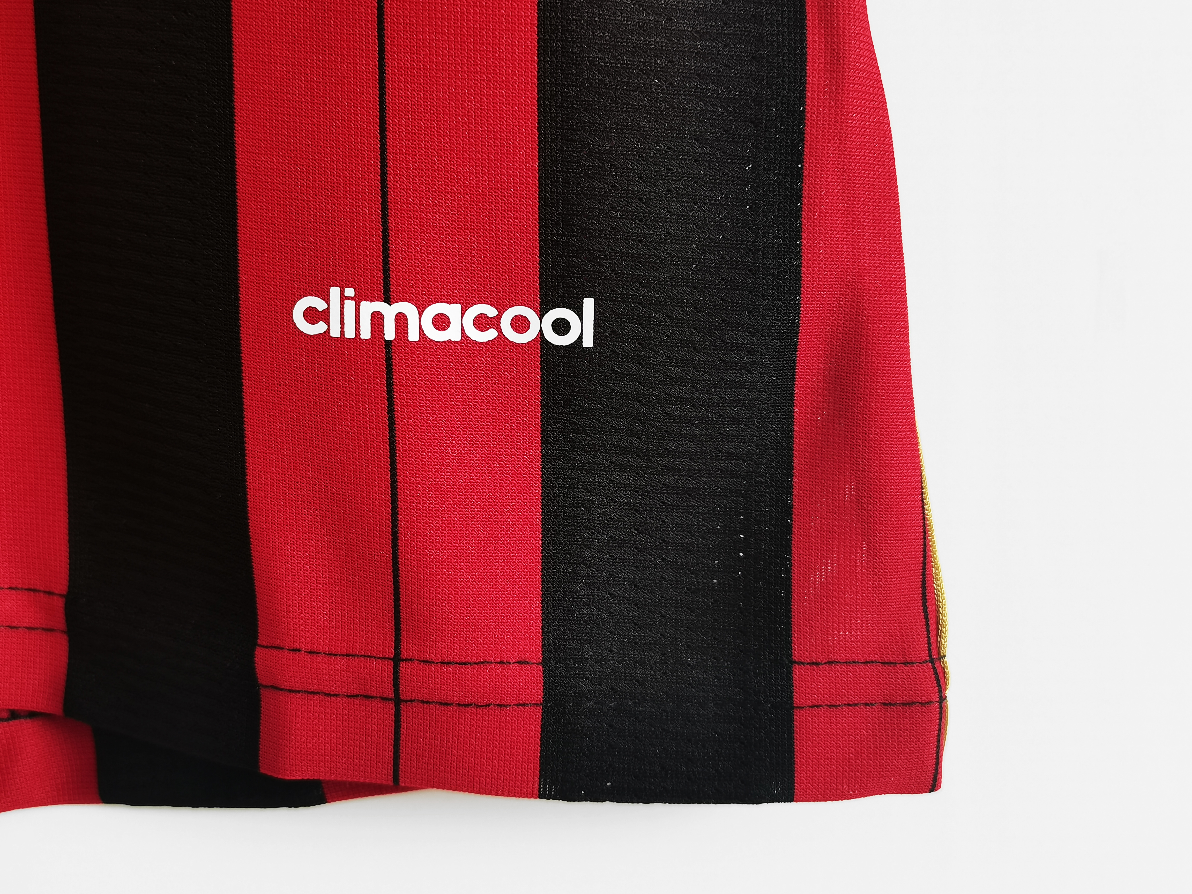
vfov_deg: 36.0
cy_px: 447
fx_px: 1377
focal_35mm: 40
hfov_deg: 46.8
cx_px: 596
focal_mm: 5.58
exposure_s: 1/50
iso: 100
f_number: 1.8
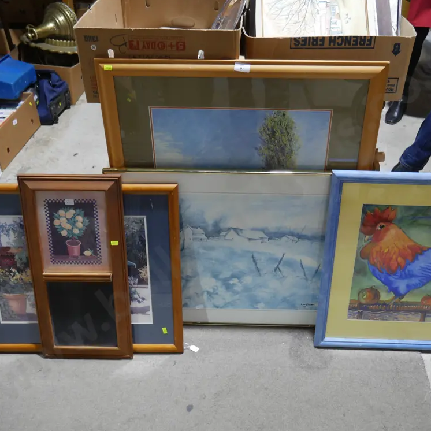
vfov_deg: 48.4
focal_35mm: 34
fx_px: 479
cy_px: 218
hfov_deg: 48.4
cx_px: 235
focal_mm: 14
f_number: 3.5
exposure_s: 1/60
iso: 400
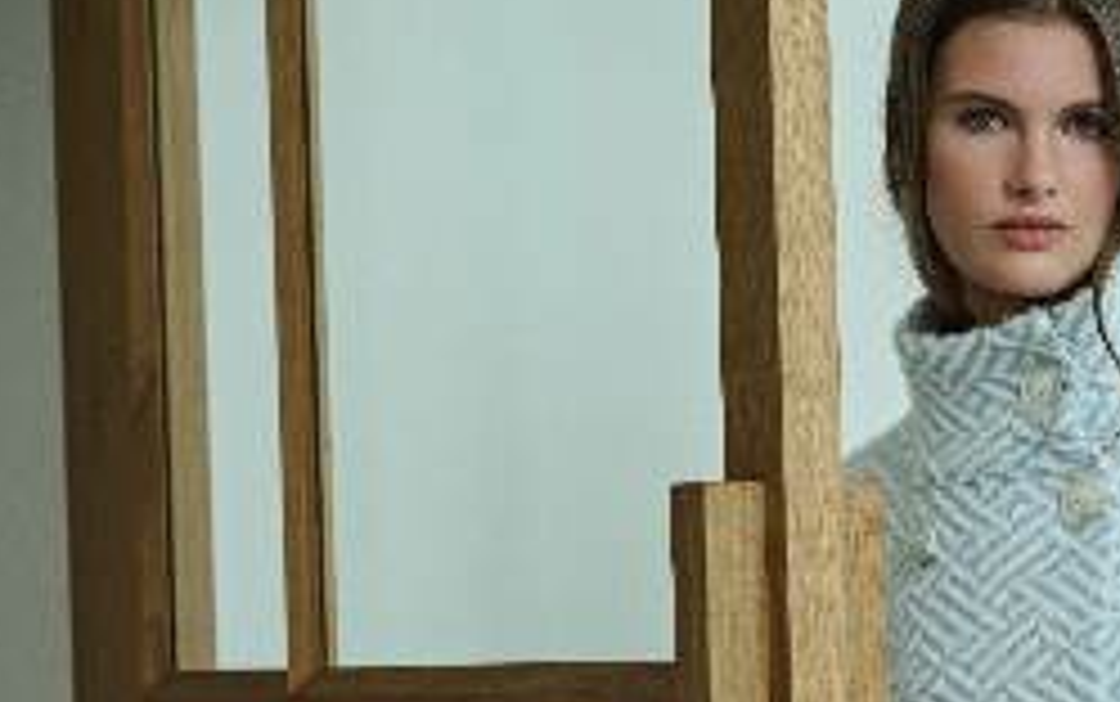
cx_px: 873
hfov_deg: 11.6
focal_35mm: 180
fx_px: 5498
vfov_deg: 7.3
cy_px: 641
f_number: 4
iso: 400
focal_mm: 88
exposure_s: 1/160
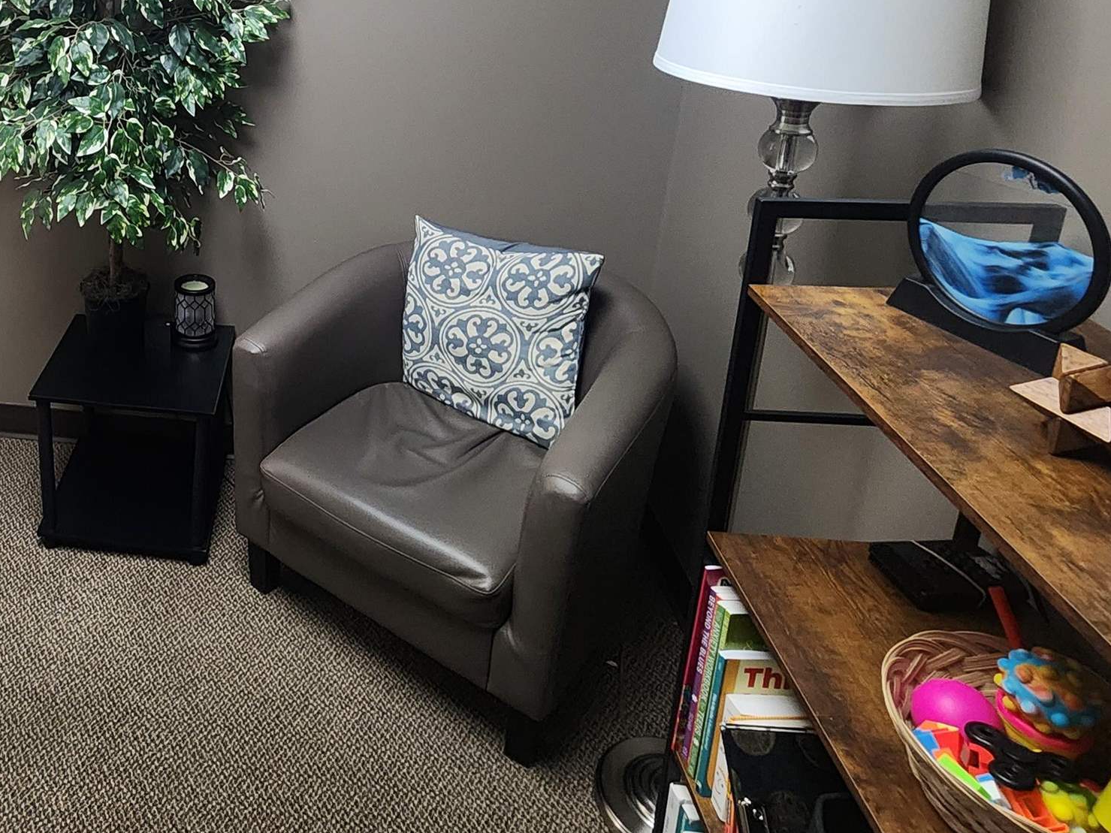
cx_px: 187
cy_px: 130
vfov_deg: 47.6
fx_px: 866
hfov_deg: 59.0
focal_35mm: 27
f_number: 2.2
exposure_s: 1/30
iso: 400
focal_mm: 2.2
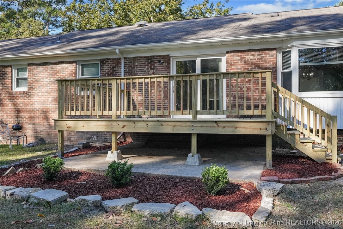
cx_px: 172
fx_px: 305
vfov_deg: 41.1
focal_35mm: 32
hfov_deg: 58.7
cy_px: 114
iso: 500
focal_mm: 32
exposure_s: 1/500
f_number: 5
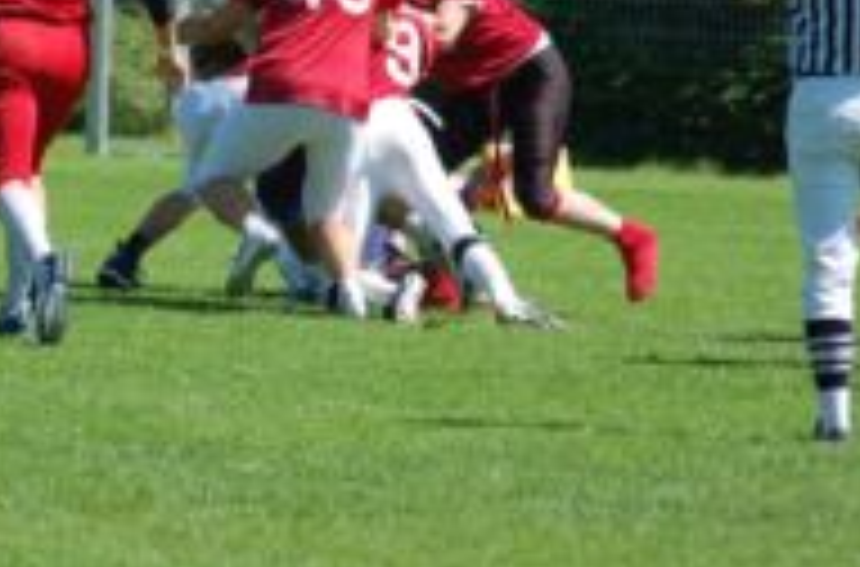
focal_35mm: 534
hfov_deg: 3.9
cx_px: 236
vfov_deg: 2.6
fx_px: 12715
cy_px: 72
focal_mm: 150
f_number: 4.5
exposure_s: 1/1000
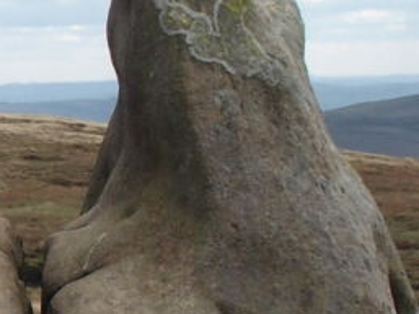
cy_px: 265
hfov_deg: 8.8
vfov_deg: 7.0
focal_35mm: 213
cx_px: -432
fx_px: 2579
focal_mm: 8.1
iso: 100
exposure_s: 1/250
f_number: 5.6
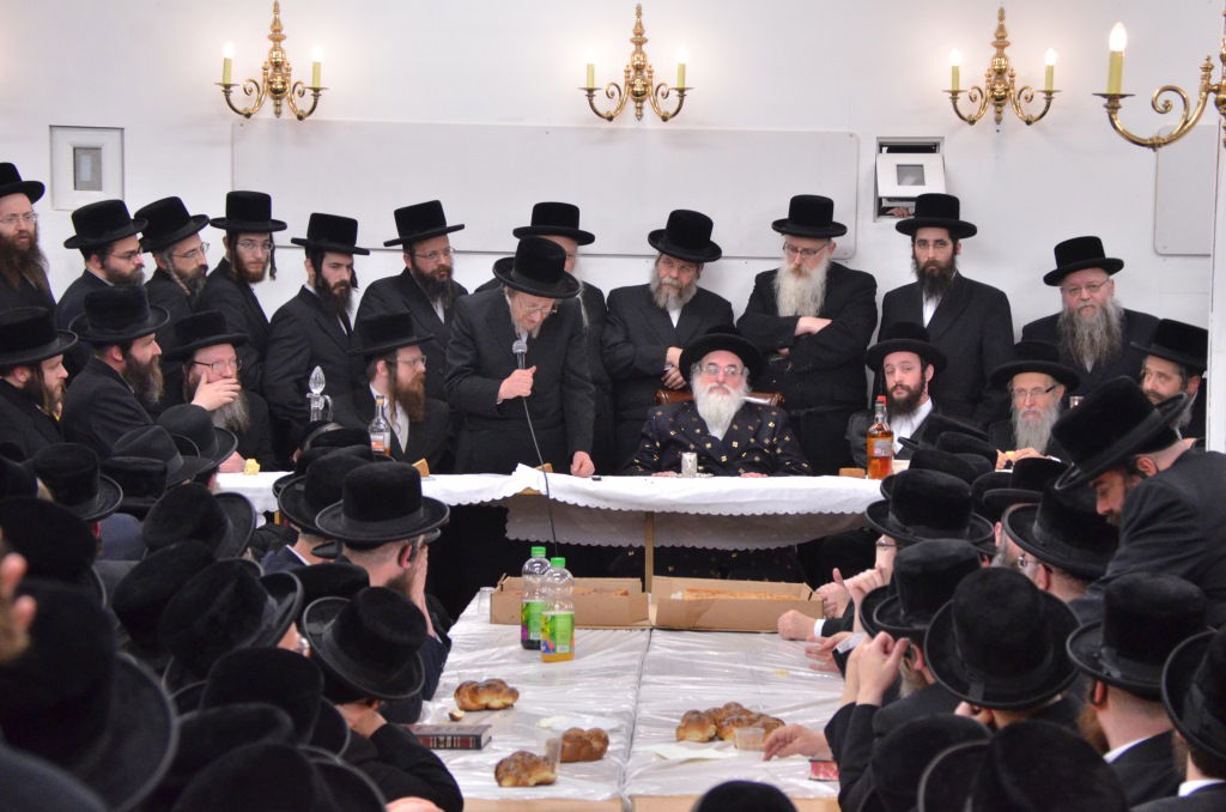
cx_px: 613
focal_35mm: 108
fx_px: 3670
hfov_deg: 19.0
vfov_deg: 12.6
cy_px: 406
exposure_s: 1/160
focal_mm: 72
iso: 1600
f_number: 5.6
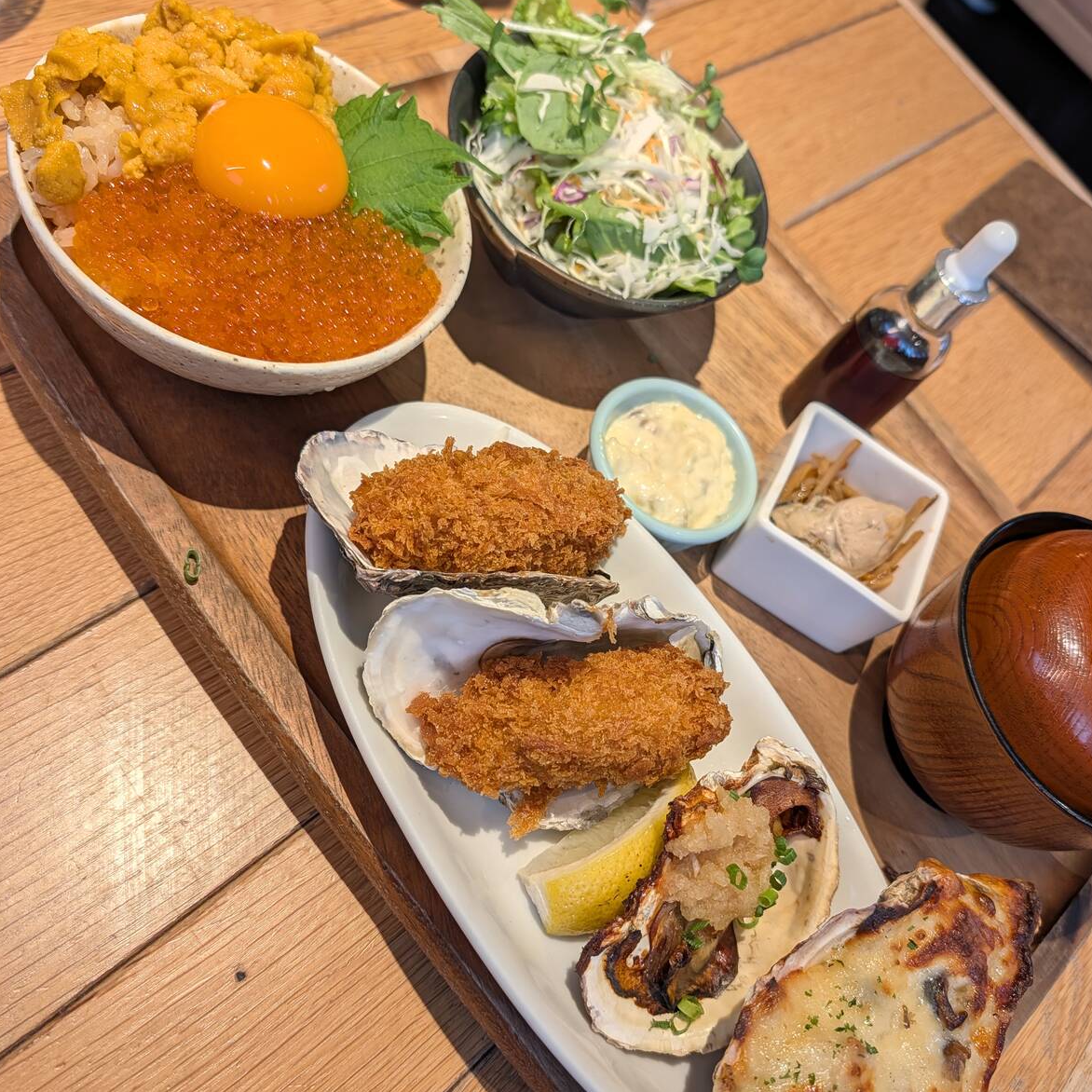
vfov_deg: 55.5
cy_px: 602
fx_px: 1035
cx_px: 557
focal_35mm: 29
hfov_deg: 55.6
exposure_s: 1/157
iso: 19
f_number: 1.68
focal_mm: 6.9
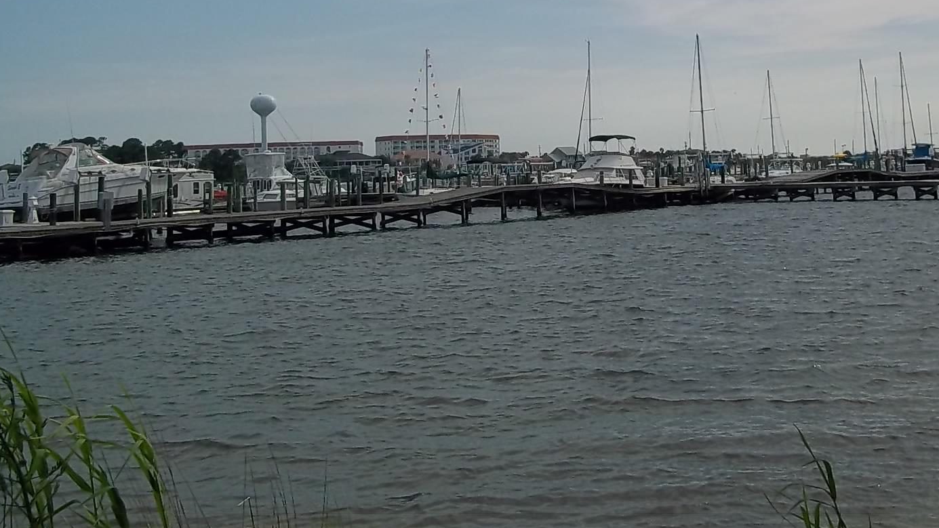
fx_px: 1444
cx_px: 570
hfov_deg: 35.9
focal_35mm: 58
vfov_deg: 20.4
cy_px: 79
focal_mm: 6.5
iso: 80
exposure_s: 1/400
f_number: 8
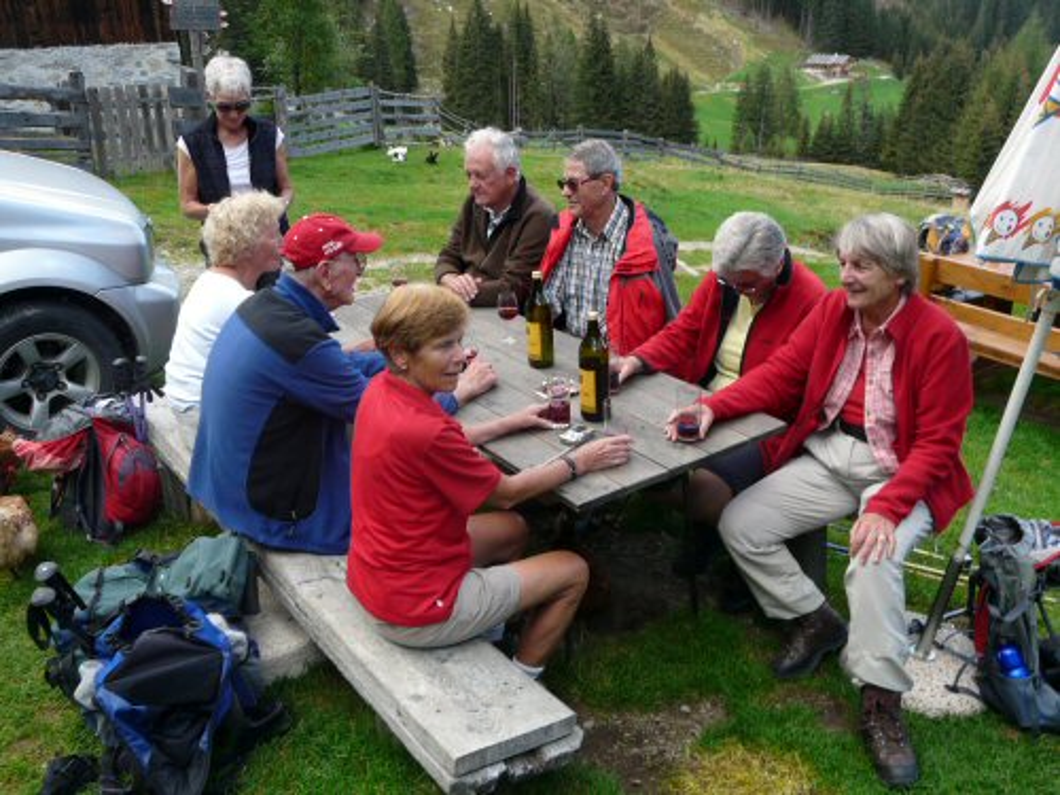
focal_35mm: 33
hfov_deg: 55.4
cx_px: 530
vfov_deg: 42.9
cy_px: 398
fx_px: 1011
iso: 100
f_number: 4
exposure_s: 1/100
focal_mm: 5.4
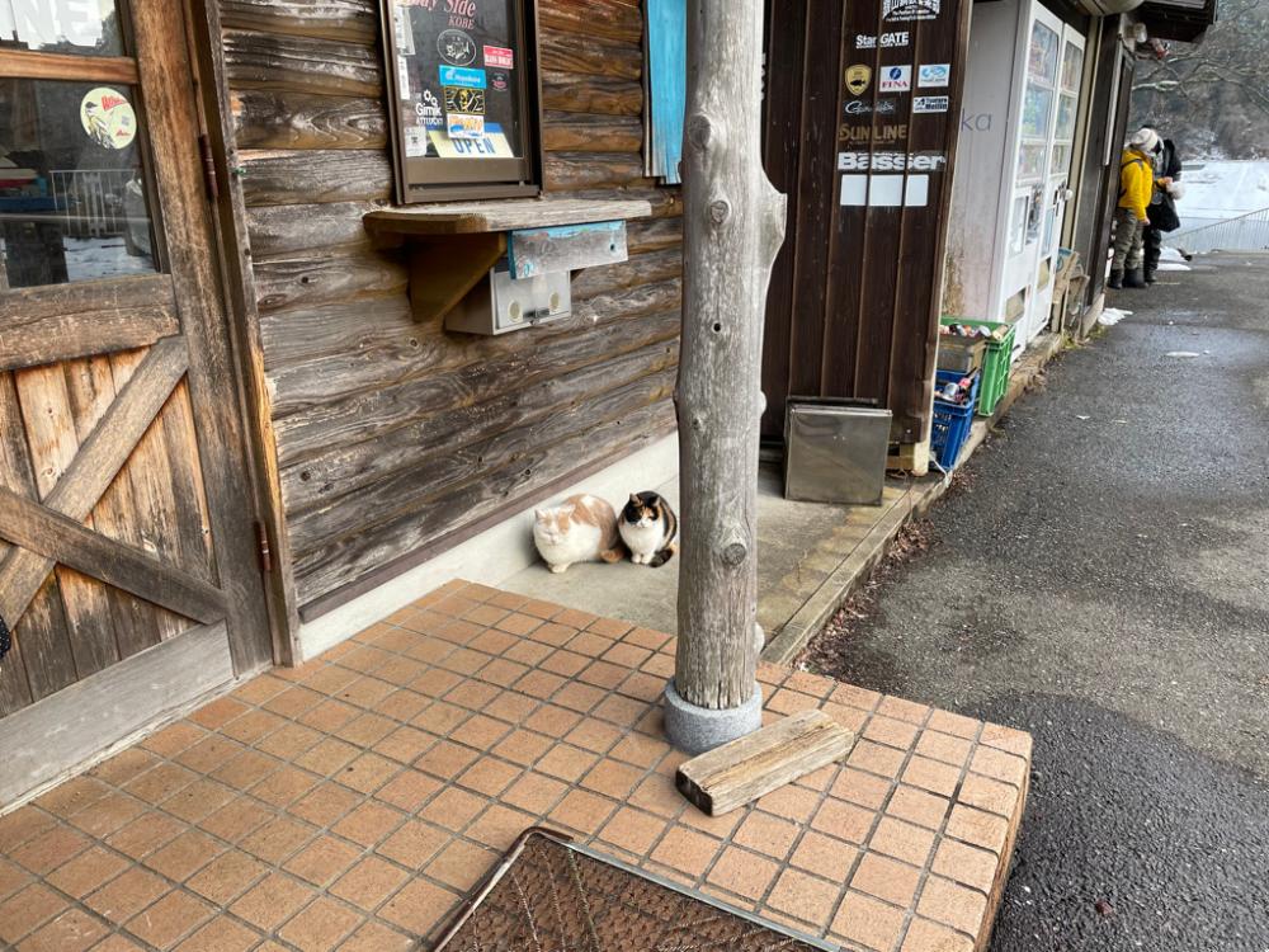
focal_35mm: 26
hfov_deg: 67.3
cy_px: 476
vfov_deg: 53.1
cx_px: 634
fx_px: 953
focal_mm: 4.2
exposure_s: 1/121
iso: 50
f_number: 1.6
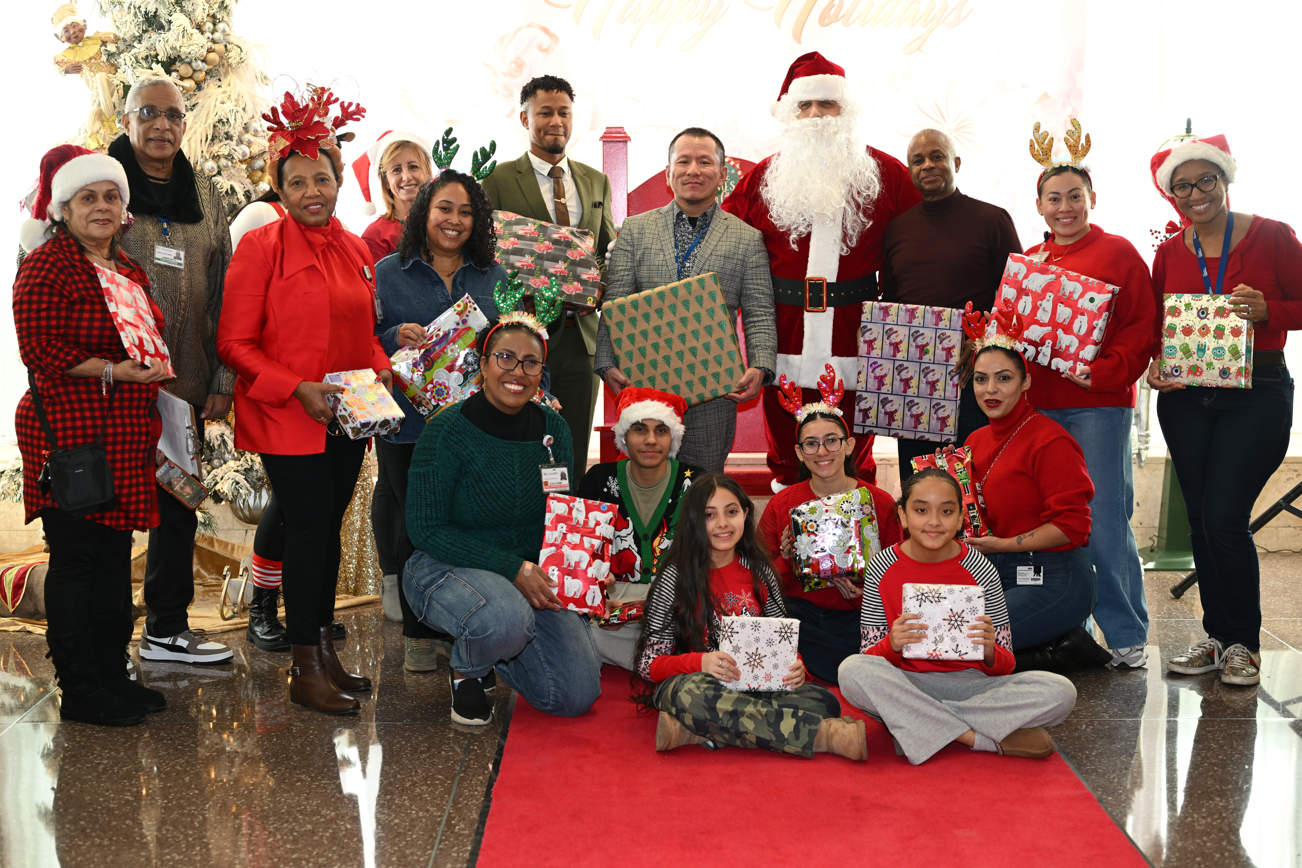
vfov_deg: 27.0
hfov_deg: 39.6
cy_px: 434
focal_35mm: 50
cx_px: 651
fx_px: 1808
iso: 400
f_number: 2.8
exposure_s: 1/125
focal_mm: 50
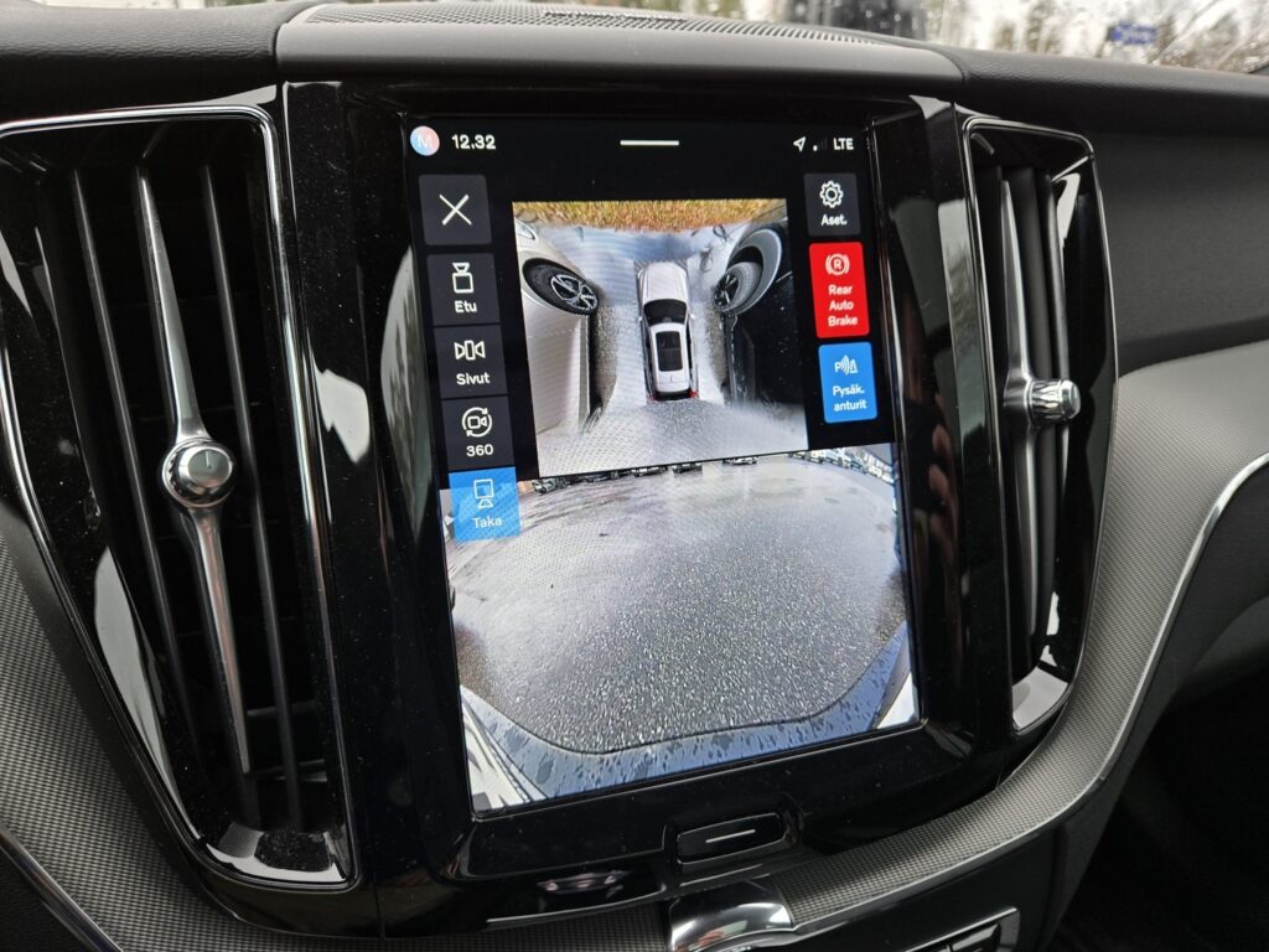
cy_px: 476
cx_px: 634
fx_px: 843
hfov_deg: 73.9
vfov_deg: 58.9
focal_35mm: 23
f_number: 1.8
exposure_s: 1/180
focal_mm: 5.4
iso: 64
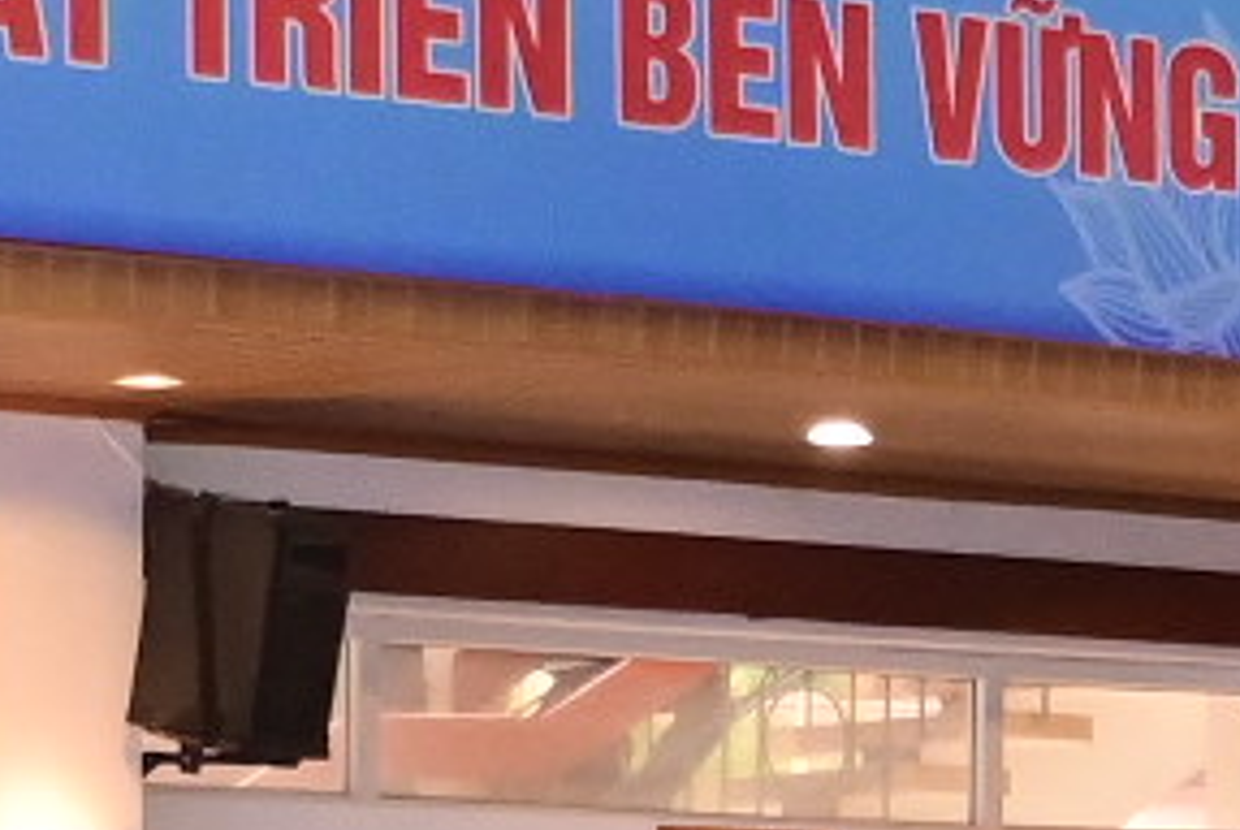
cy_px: 1690
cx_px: 1439
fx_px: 9206
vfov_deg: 5.1
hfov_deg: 7.6
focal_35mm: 267
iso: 2500
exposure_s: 1/200
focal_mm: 26
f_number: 4.5
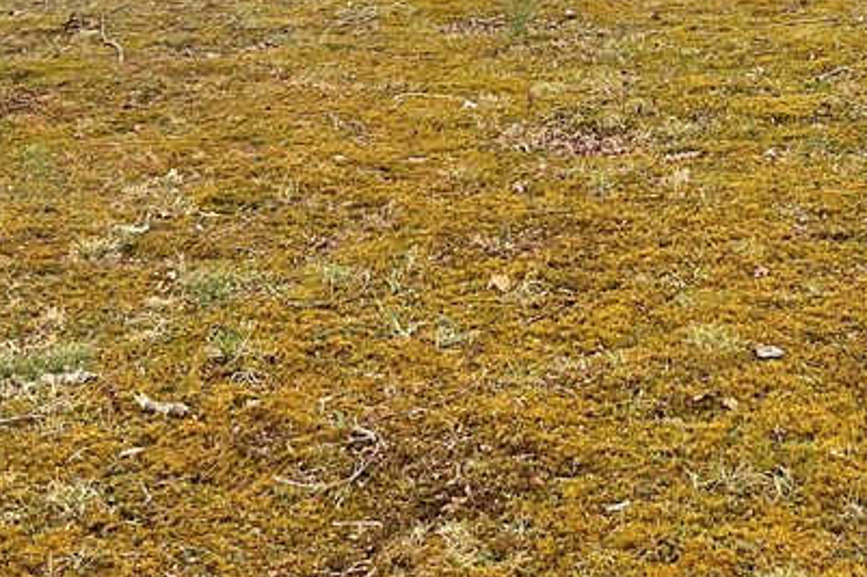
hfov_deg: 26.2
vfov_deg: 17.0
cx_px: 564
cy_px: -108
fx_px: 1854
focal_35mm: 77
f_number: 1.8
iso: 16
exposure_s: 1/240
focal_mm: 3
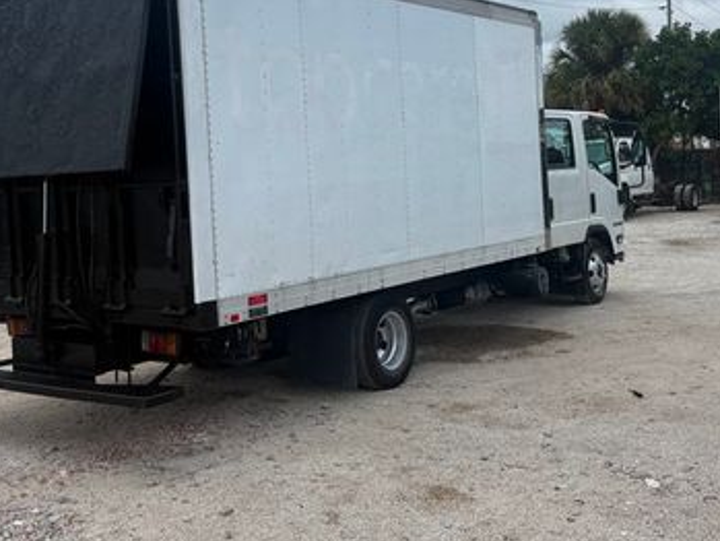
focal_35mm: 44
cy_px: 194
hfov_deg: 42.6
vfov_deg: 32.7
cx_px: 274
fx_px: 915
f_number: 1.78
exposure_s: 1/3425
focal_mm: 6.76
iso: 80
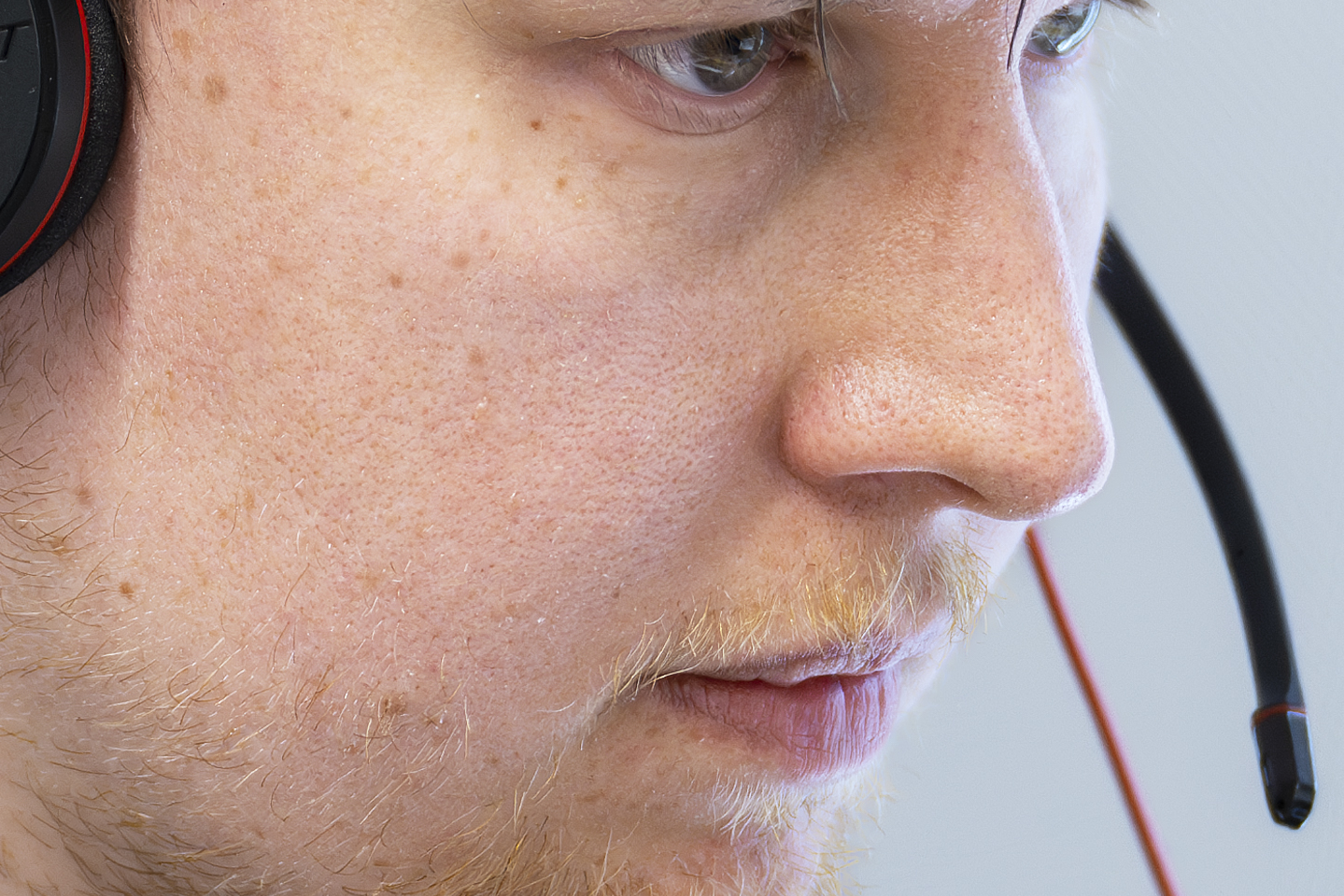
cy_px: 623
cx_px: 1321
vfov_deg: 4.5
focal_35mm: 304
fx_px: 11351
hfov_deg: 6.8
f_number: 3.2
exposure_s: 1/80
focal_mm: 53
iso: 400
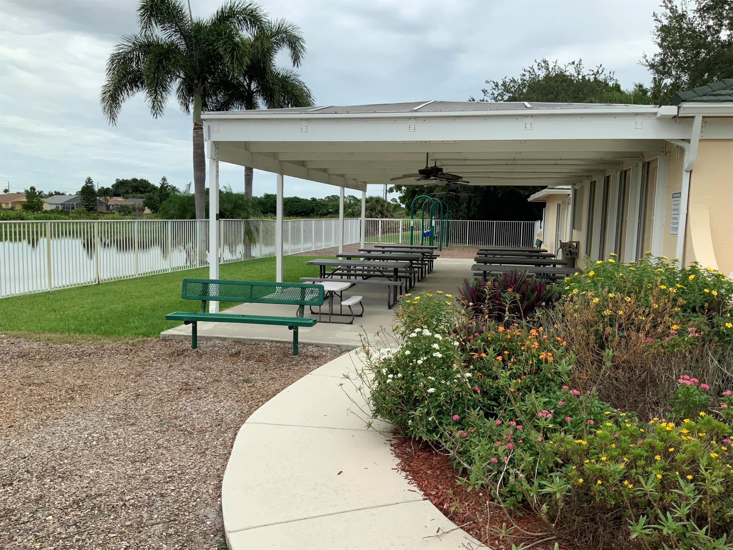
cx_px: 366
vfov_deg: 48.2
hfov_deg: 61.7
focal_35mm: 29
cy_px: 275
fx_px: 614
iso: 16
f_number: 1.8
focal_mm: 3
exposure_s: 1/1168
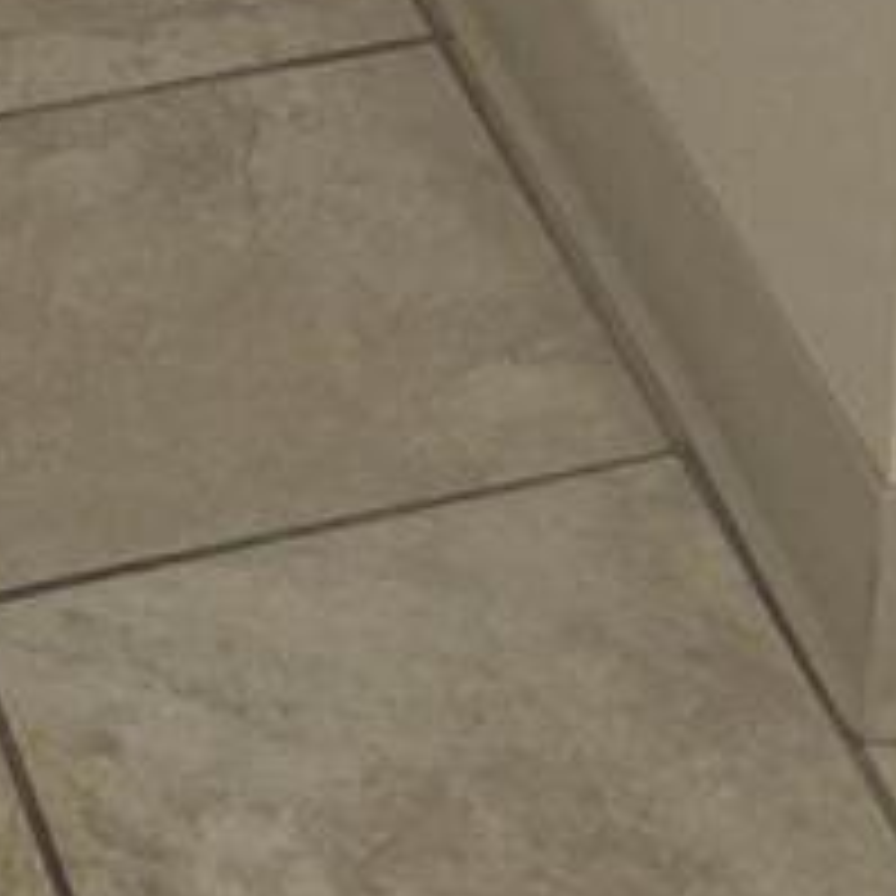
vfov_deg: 6.9
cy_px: -2481
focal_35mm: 204
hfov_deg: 8.6
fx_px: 5974
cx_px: 711
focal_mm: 5.4
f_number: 1.8
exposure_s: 1/60
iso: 125
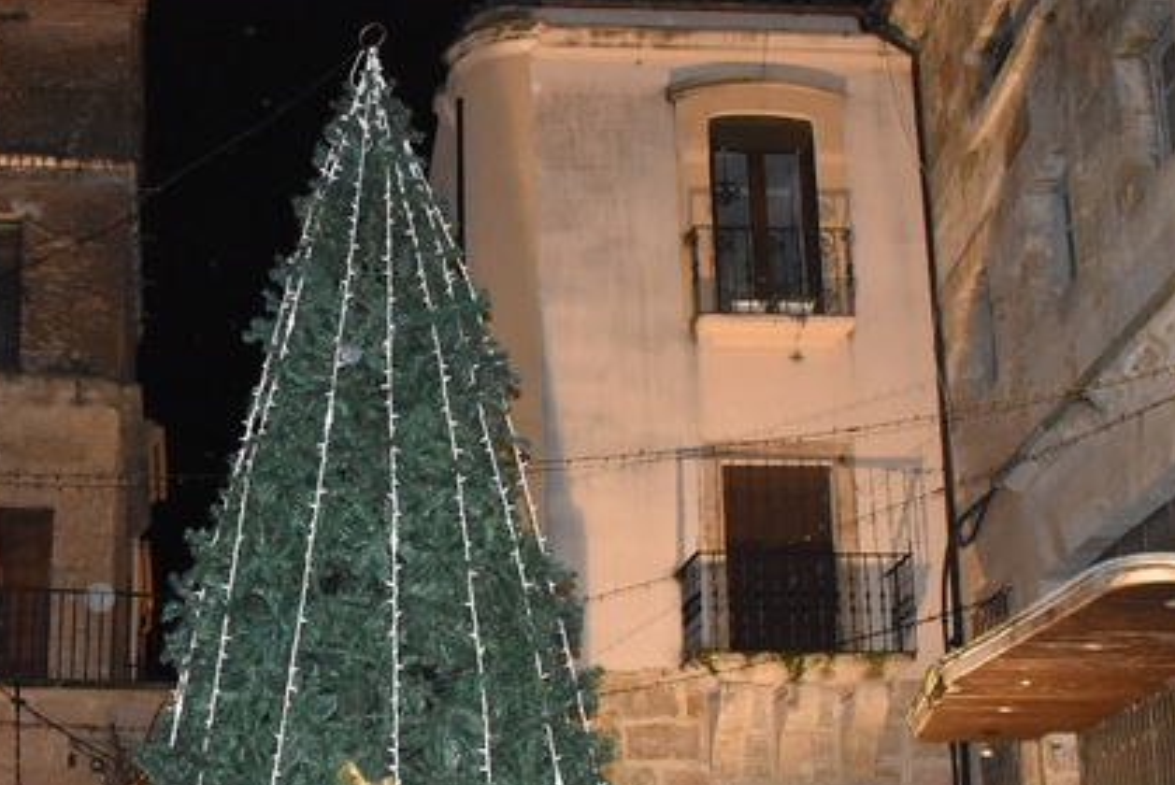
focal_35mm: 58
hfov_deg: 33.9
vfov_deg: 22.8
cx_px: 322
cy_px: 706
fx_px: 1894
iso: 4500
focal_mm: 18
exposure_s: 1/60
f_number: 3.5
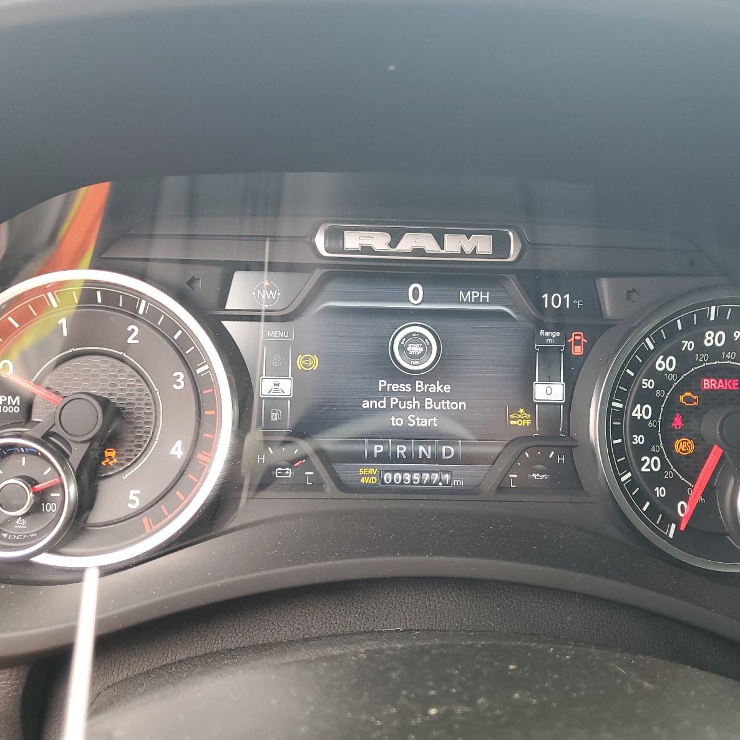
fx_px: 750
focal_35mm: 31
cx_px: 415
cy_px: 368
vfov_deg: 52.5
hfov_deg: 52.4
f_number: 1.5
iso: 84
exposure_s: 1/120
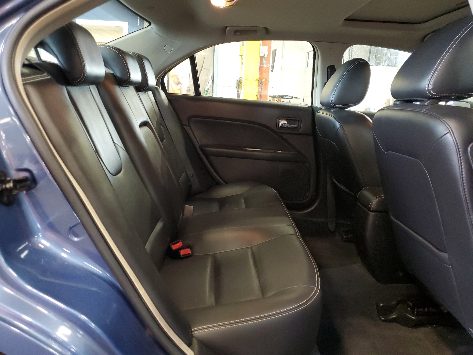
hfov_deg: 67.3
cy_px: 178
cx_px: 236
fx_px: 355
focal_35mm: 26
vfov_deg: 53.1
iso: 310
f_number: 1.5
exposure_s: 1/40
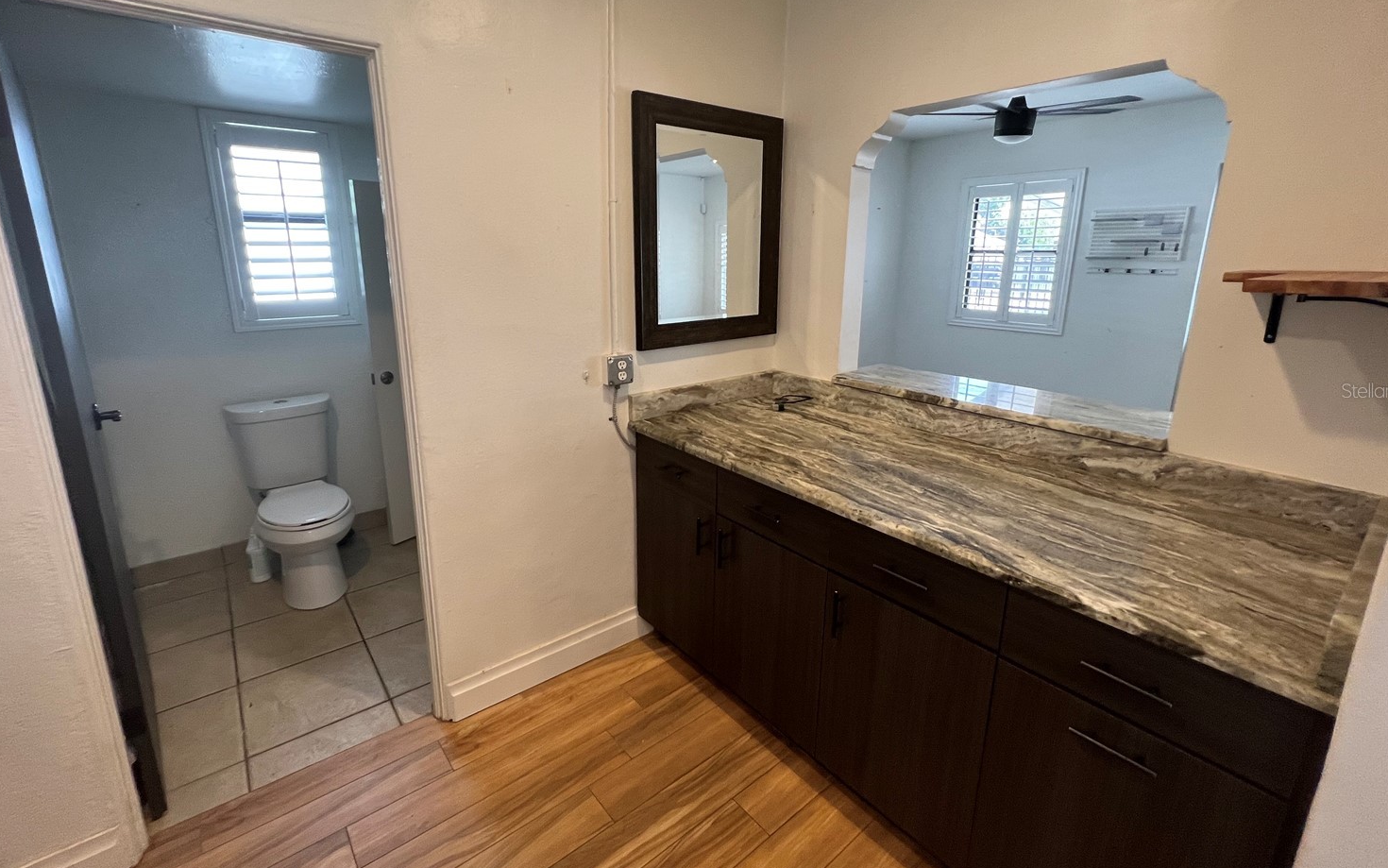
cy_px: 390
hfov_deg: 101.4
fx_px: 567
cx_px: 675
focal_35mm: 15
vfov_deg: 74.6
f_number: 1.8
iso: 160
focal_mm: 1.57
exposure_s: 1/120
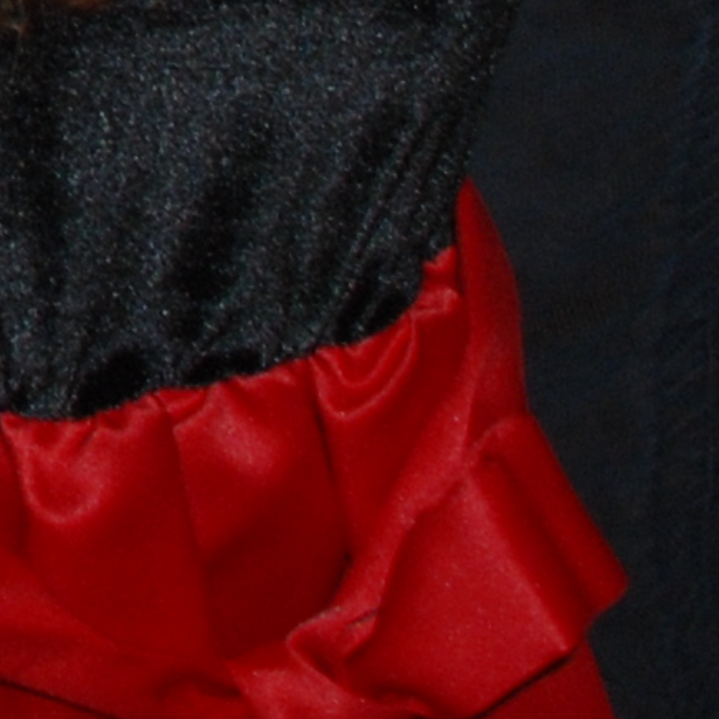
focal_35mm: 250
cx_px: -1815
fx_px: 5875
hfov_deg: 6.2
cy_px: -1263
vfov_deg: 6.5
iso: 200
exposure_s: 1/60
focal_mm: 22
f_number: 5.6
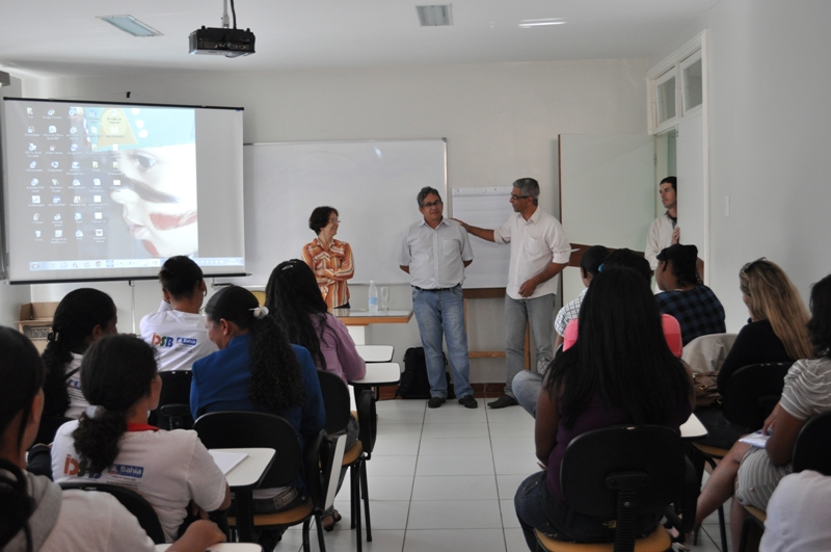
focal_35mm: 39
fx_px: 899
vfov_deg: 34.1
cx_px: 416
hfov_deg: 49.6
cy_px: 276
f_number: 4.2
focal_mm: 26
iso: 800
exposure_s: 1/40
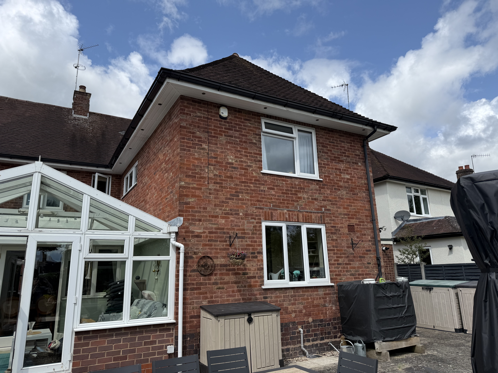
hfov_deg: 71.6
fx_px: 345
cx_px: 249
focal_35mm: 24
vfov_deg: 56.8
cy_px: 186
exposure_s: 1/4975
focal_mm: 6.76
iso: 80
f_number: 1.78
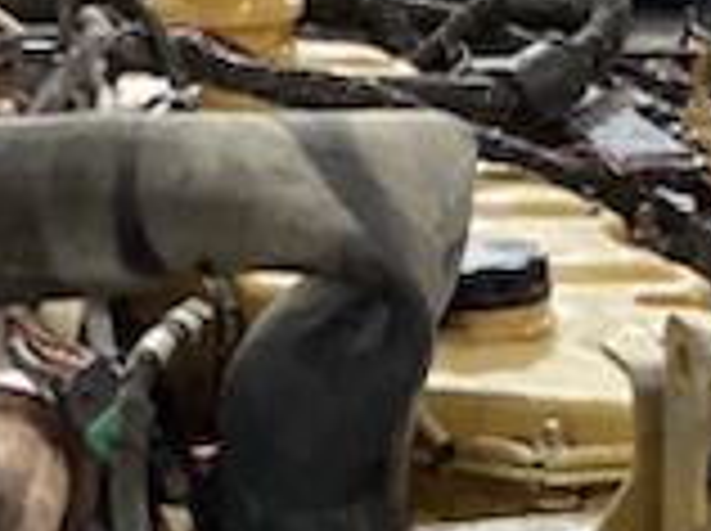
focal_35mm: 157
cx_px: 562
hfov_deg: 12.6
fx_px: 3220
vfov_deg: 8.9
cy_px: 1026
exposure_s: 1/30
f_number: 2.4
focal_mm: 3.3
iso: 500
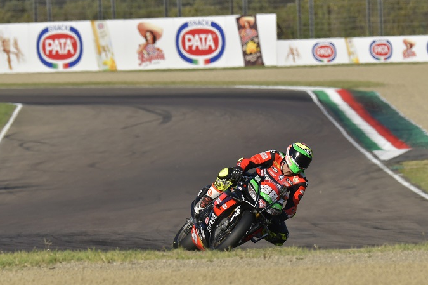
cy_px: 140
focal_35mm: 788
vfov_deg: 1.7
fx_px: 9361
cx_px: 214
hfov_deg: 2.6
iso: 320
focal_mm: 380
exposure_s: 1/1000
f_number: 8
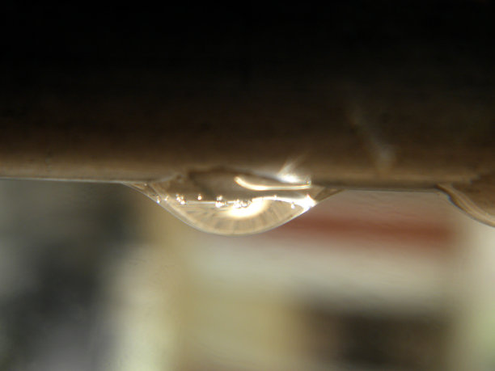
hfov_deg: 24.4
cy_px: 186
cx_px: 248
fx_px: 1144
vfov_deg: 18.4
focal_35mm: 80
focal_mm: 14.3
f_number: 4.4
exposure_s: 1/250
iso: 100
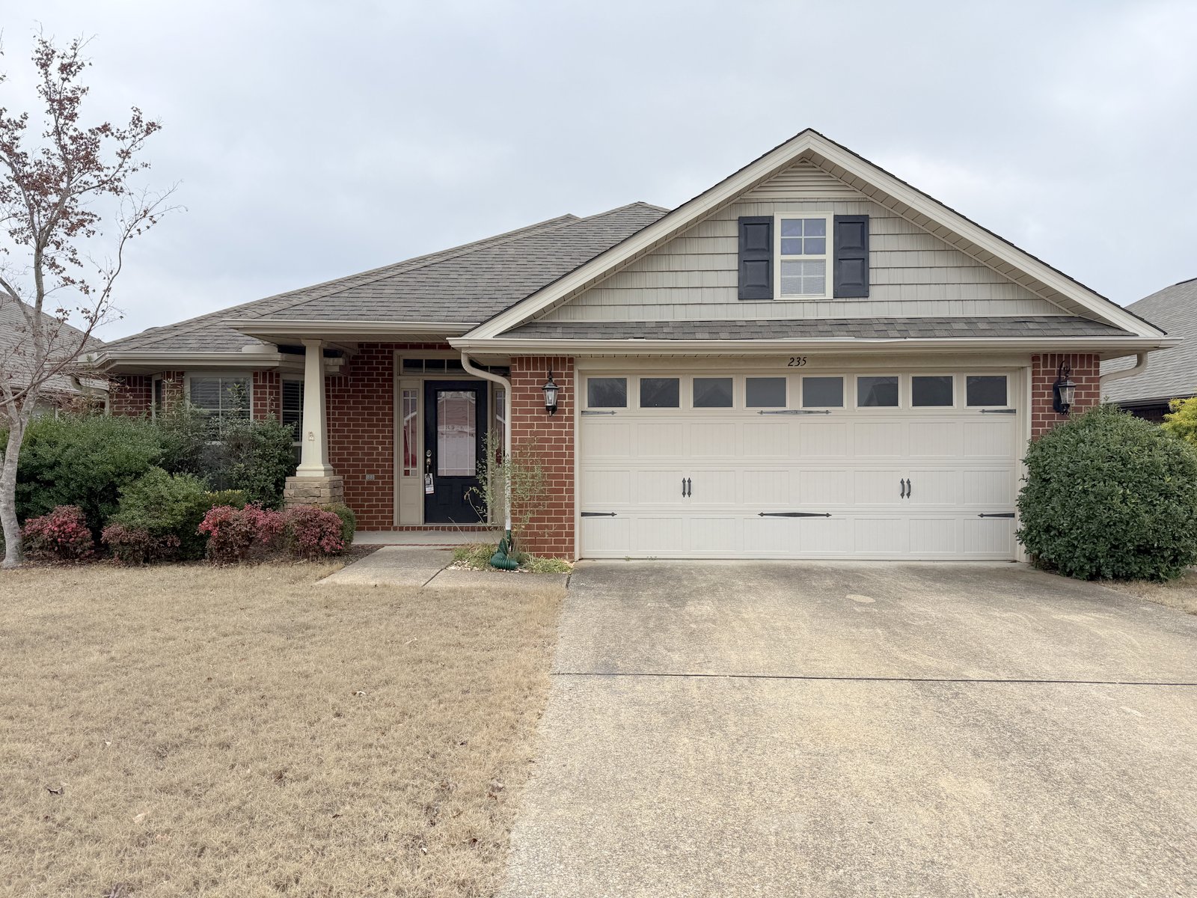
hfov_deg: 71.6
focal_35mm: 24
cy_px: 449
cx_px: 598
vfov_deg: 56.8
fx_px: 830
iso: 80
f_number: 1.78
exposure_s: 1/2110
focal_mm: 6.76
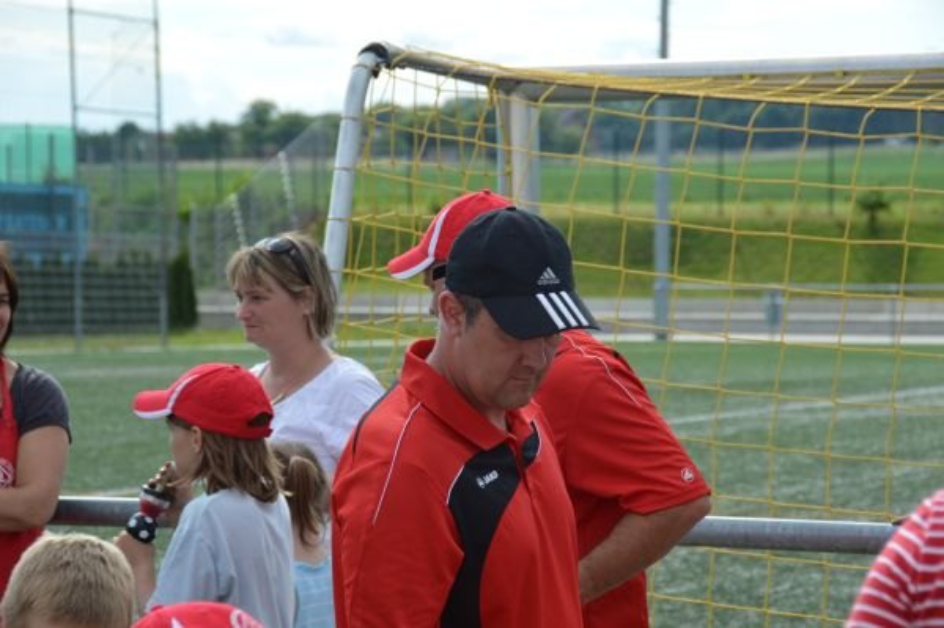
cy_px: 314
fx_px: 3734
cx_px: 472
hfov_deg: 14.4
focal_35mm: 142
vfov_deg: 9.6
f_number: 7.1
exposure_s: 1/200
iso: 100
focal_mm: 95
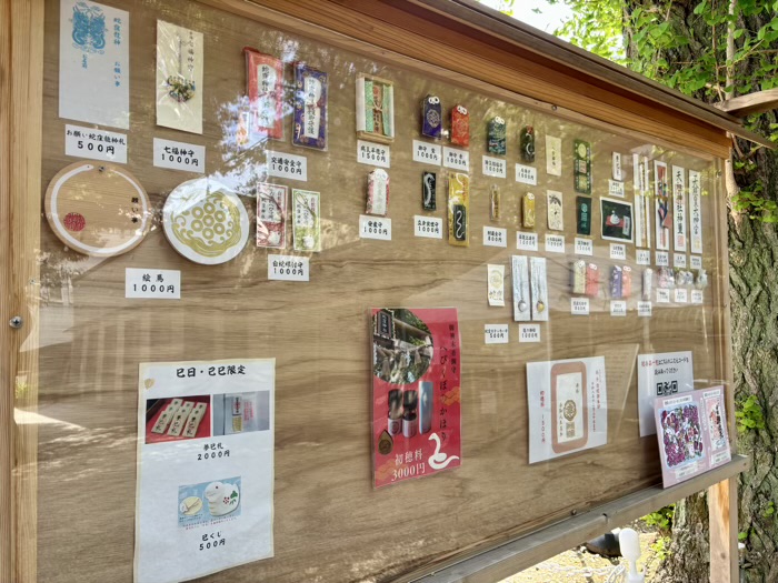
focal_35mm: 26
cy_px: 292
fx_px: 584
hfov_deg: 67.3
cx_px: 389
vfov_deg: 53.1
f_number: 1.6
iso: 50
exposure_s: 1/303
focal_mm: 5.96
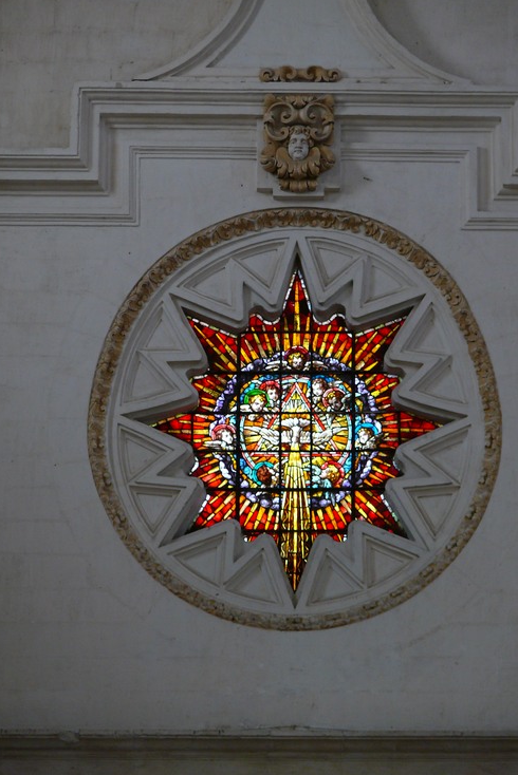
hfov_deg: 5.3
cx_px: 258
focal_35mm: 258
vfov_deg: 8.0
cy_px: 385
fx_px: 5563
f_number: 3.6
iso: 160
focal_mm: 51.4
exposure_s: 1/30
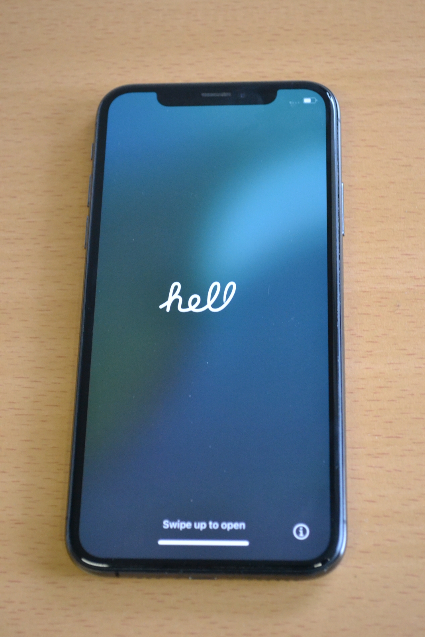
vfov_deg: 29.9
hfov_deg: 20.2
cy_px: 318
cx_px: 212
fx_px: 1195
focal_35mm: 68
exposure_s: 1/60
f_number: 5.3
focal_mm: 45
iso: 2500
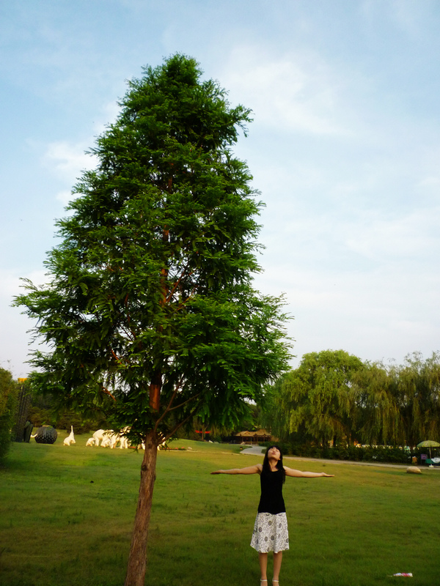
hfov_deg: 48.2
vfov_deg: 61.7
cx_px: 220
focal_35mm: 29
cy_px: 293
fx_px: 491
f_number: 3.3
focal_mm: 5.2
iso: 320
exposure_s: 1/500
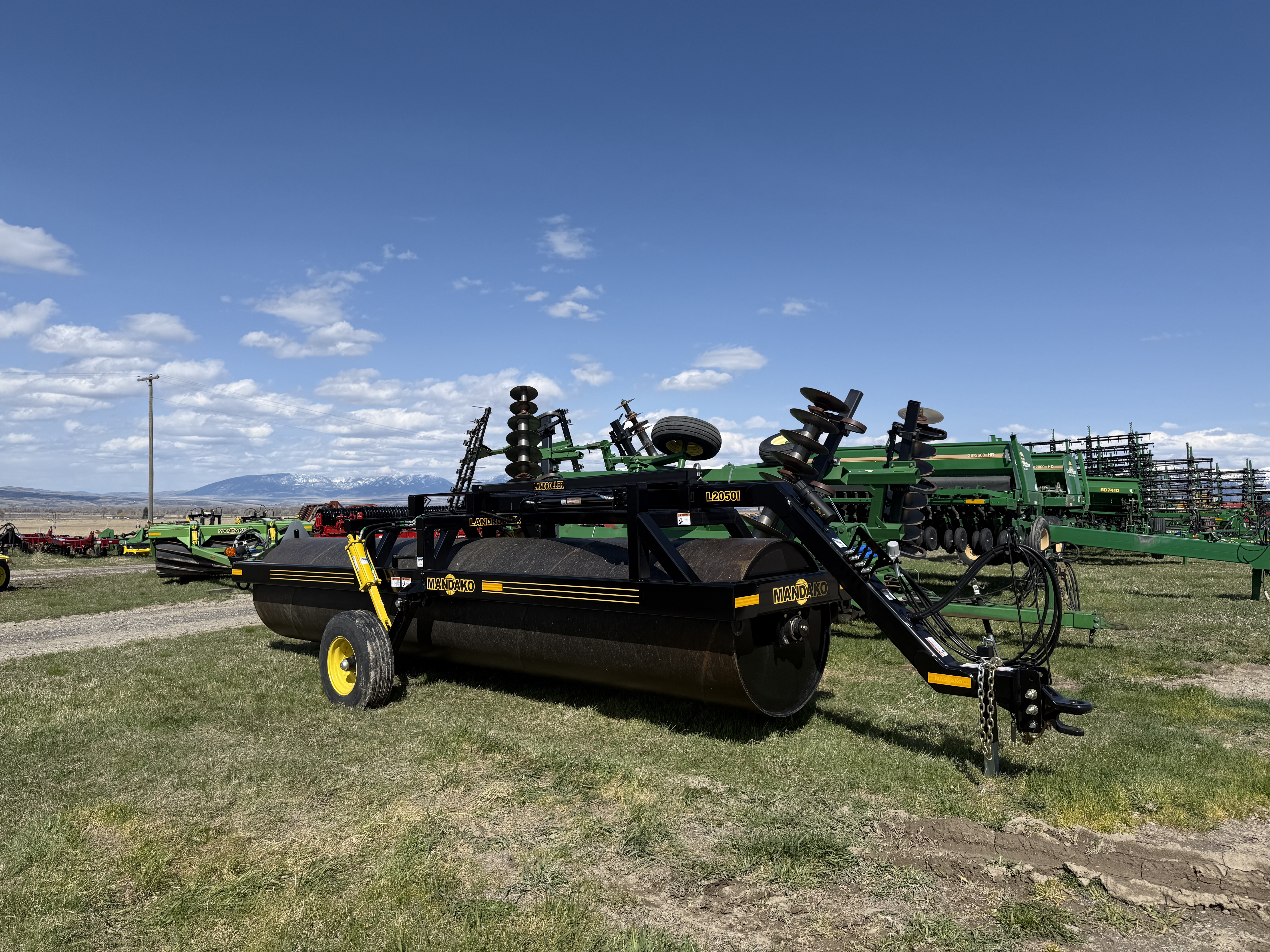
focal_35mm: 24
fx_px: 881
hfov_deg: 71.6
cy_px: 476
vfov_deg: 56.8
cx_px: 635
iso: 80
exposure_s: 1/6711
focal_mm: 6.76
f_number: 1.78
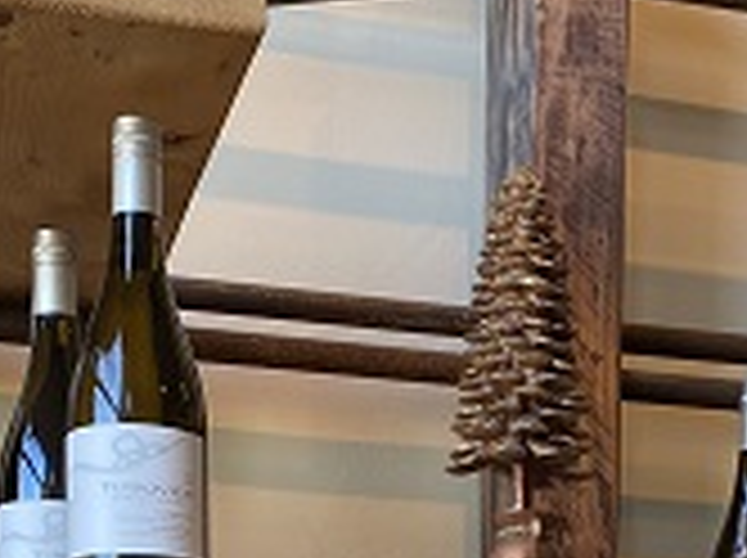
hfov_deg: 20.5
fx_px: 2047
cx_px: 558
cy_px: 1010
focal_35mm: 95
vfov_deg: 13.8
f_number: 1.8
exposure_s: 1/120
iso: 125
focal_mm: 4.25
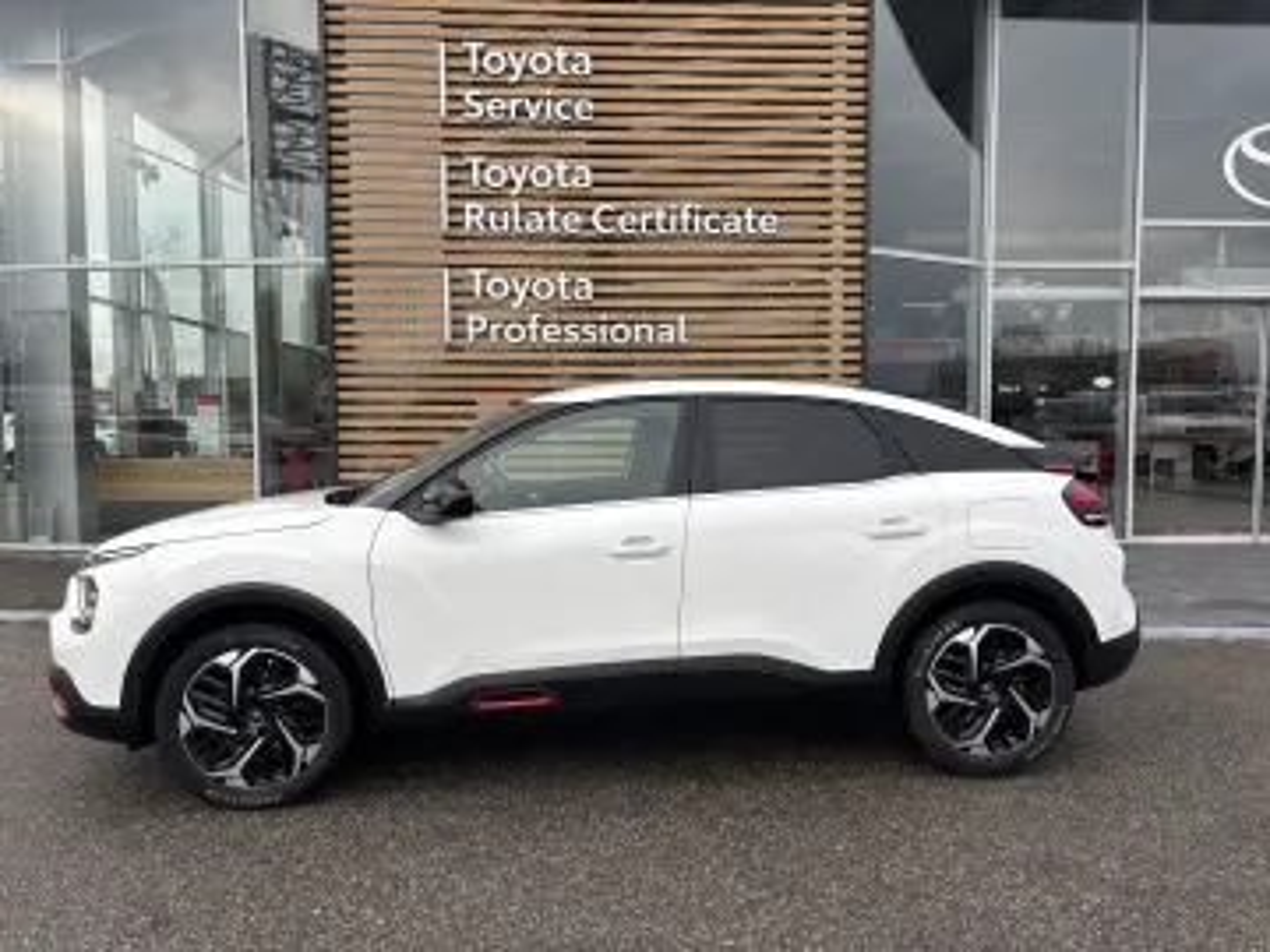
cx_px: 635
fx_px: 954
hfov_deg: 67.3
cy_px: 476
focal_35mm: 26
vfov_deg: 53.1
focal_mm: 5.96
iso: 50
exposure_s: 1/1027
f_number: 1.6
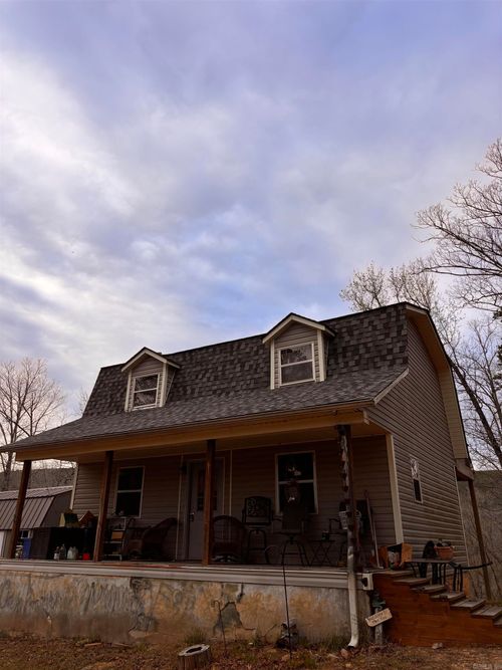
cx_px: 251
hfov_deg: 53.0
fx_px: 503
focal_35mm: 26
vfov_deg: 67.3
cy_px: 335
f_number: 1.6
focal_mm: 5.96
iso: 50
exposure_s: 1/1344
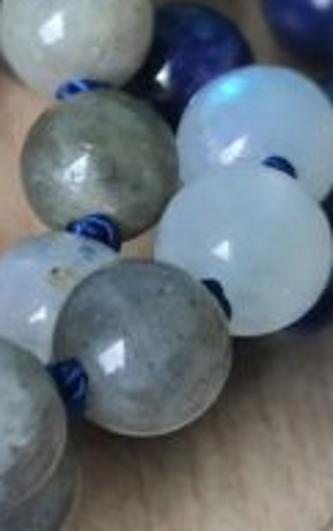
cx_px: -124
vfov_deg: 26.8
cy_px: 384
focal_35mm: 76
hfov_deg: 16.1
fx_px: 1101
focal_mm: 4.77
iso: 320
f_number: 1.75
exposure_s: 1/50
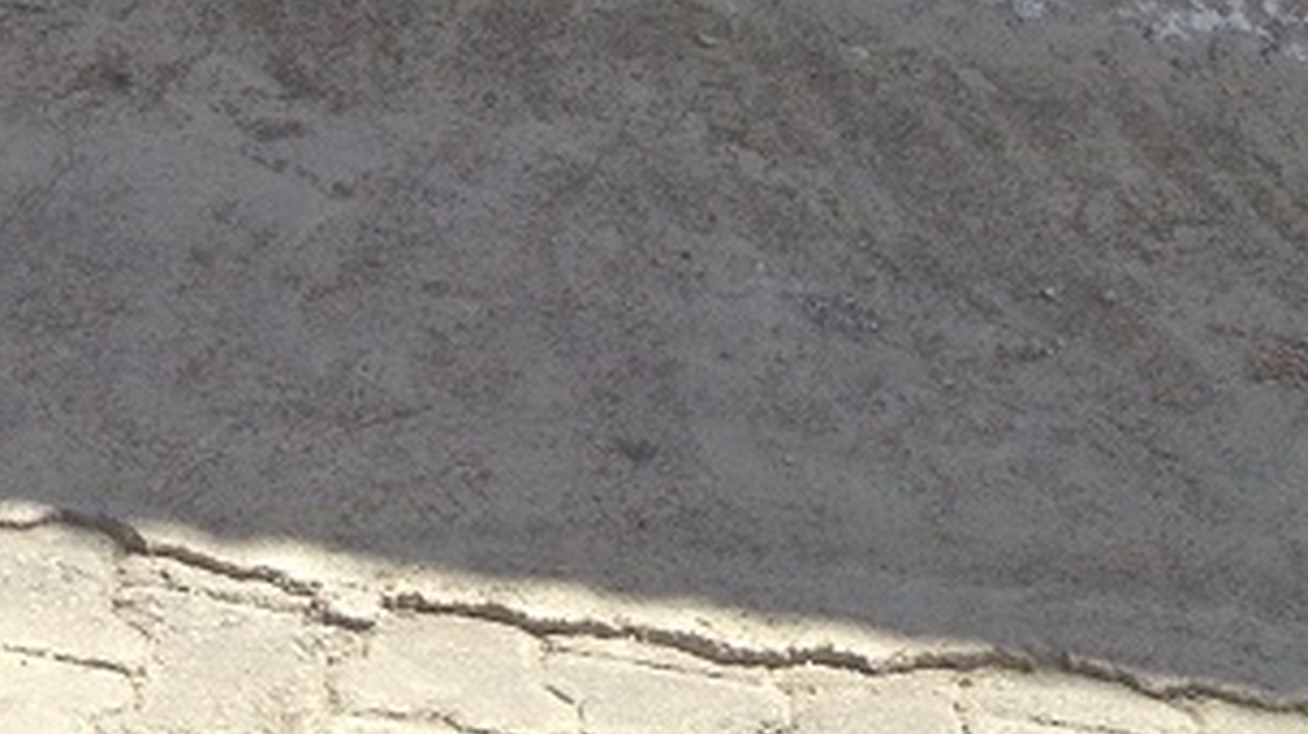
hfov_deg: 17.0
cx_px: 682
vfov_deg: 8.8
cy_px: -937
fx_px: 4367
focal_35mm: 126
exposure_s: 1/1346
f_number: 2.4
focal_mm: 4.28
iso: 50
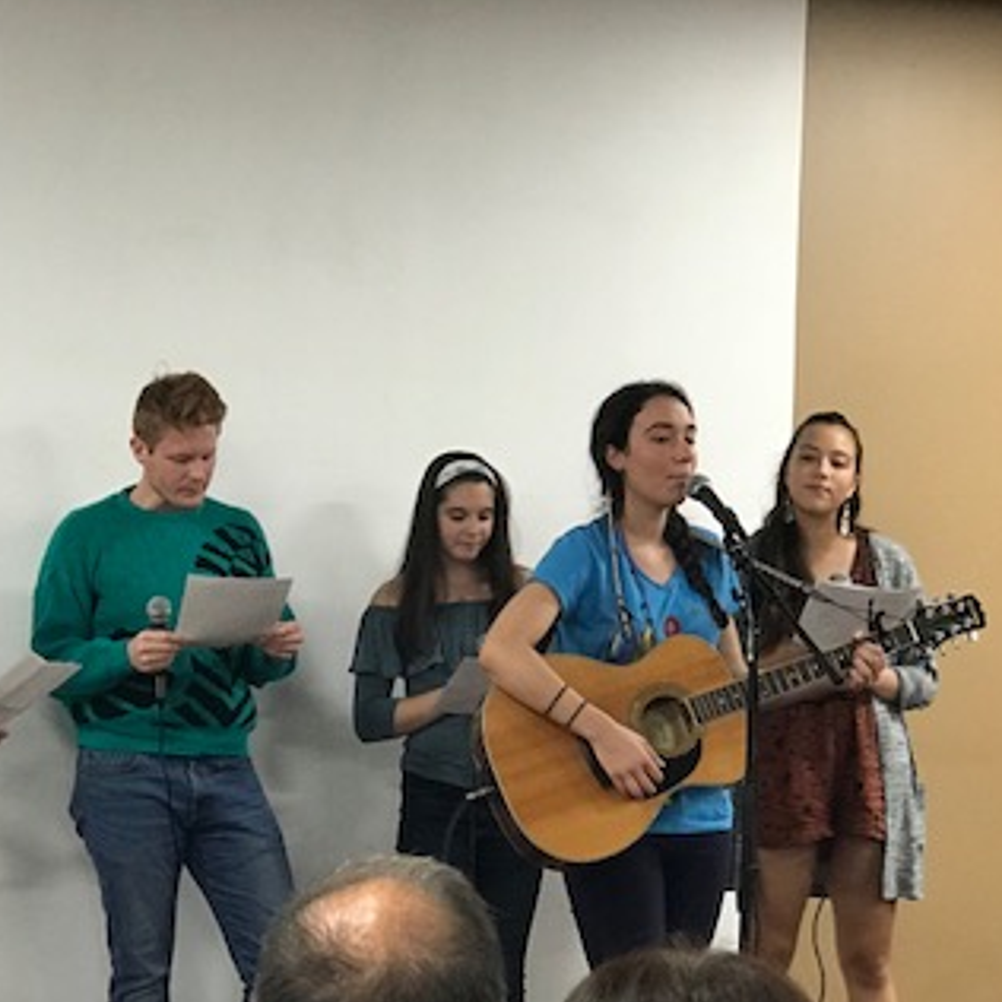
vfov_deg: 17.0
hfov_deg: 17.0
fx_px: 3340
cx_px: 333
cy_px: 748
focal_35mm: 102
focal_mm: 6.6
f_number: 2.8
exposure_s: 1/60
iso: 250
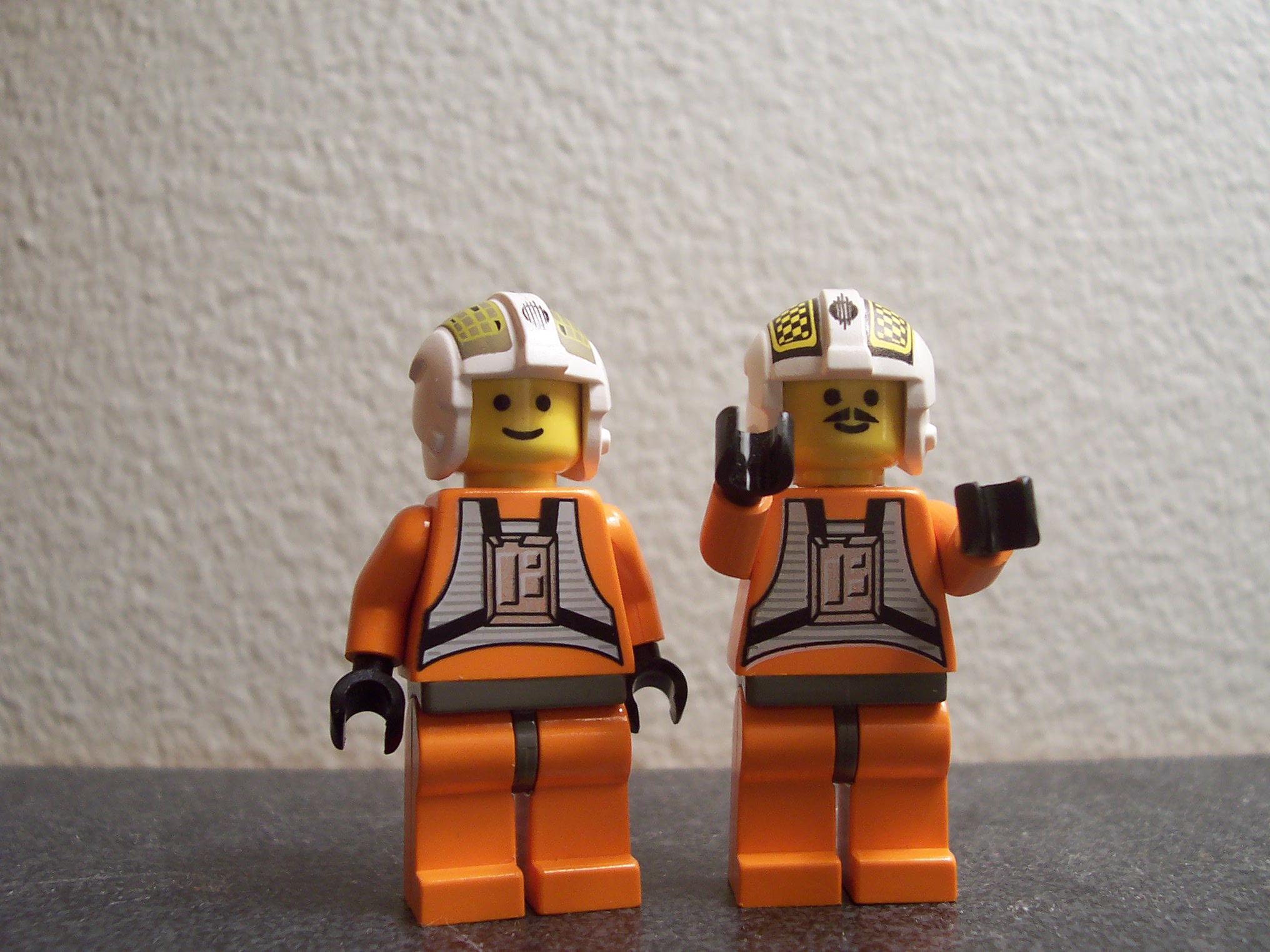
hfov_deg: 50.1
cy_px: 476
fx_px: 1357
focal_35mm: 37
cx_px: 635
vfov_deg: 38.7
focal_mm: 5.6
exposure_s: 1/45
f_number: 2.8
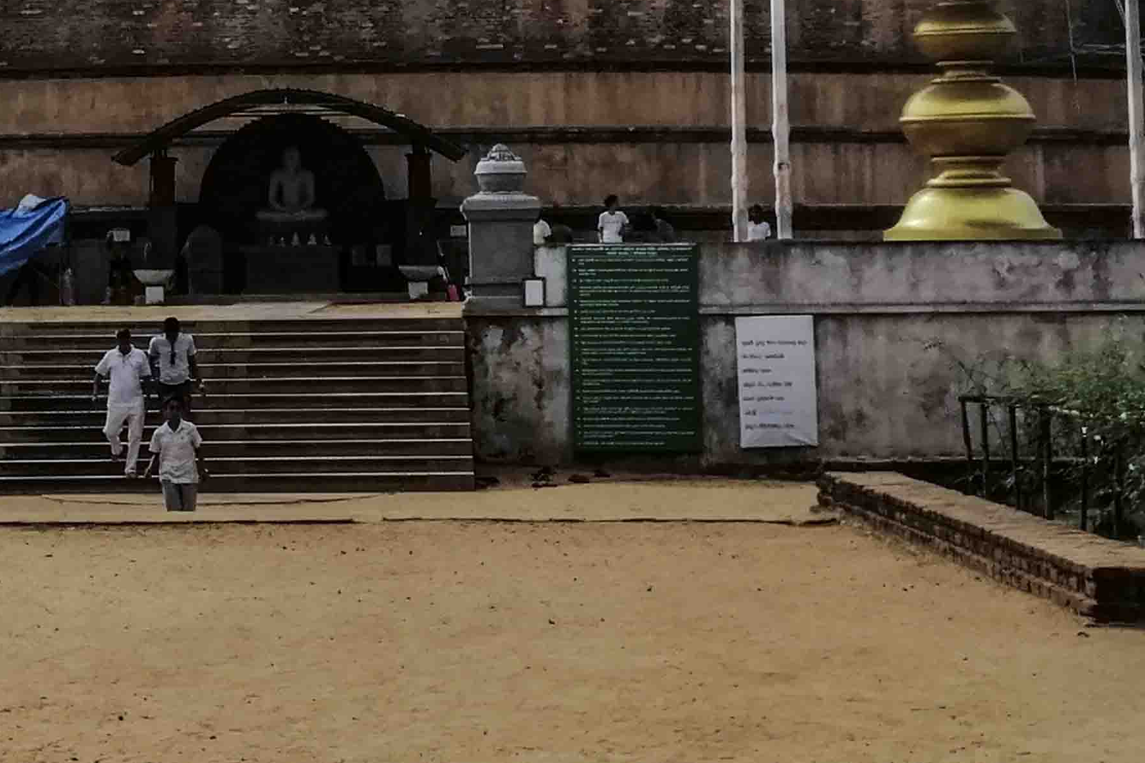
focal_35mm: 175
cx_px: 203
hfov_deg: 11.7
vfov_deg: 7.8
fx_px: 5566
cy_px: 31
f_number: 2.2
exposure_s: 1/2000
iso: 50
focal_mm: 3.81
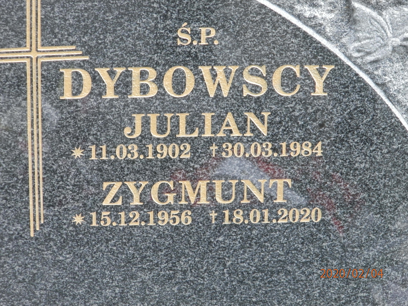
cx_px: 204
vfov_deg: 8.2
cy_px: 153
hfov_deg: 11.0
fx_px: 2122
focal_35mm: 180
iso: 200
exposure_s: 1/25
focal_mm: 32.1
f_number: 5.1
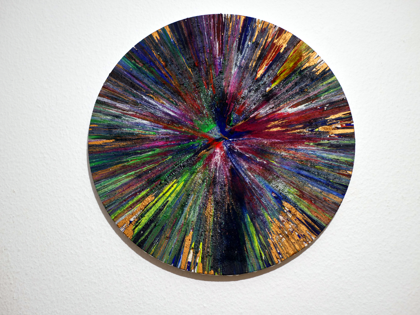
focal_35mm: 50
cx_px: 210
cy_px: 158
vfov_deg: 29.1
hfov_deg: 38.2
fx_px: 607
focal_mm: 25
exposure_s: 1/60
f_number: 1.7
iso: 400
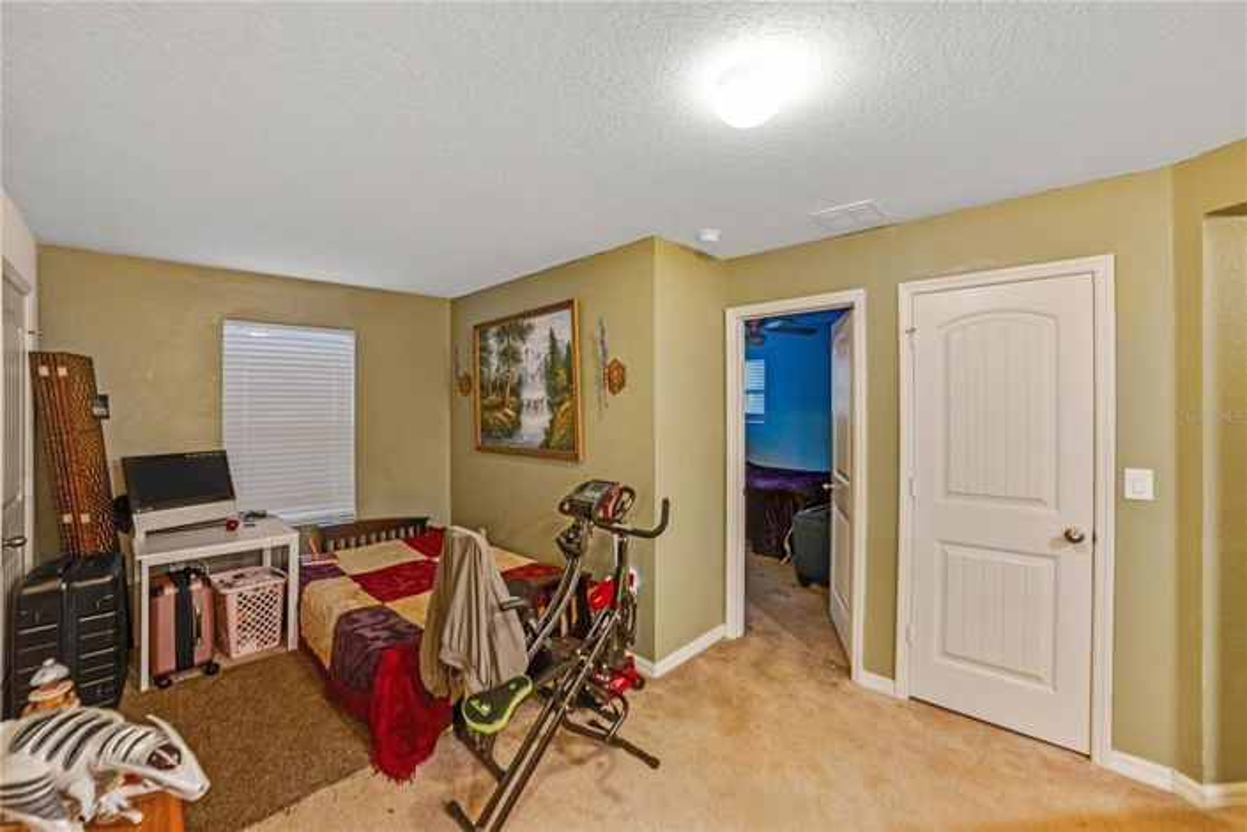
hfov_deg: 104.3
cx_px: 624
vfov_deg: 81.2
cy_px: 416
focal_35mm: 14
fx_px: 485
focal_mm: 14
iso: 160
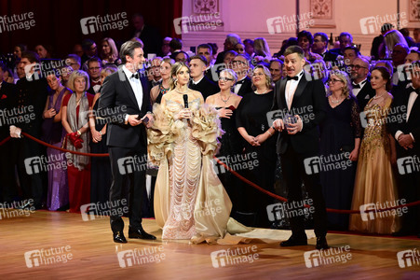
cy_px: 140
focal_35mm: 102
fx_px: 1189
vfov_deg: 13.4
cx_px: 210
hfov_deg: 20.0
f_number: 2.8
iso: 4500
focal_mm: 102
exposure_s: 1/250
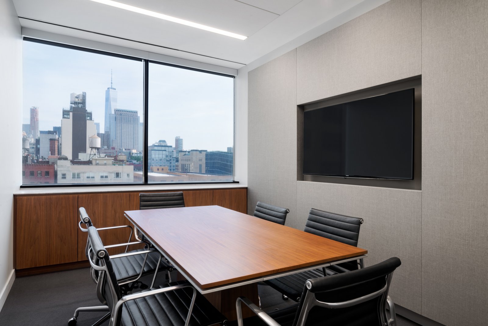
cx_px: 244
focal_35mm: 22
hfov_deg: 78.6
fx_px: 298
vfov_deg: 57.3
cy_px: 163
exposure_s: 1/1.67
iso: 100
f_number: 13
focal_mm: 22
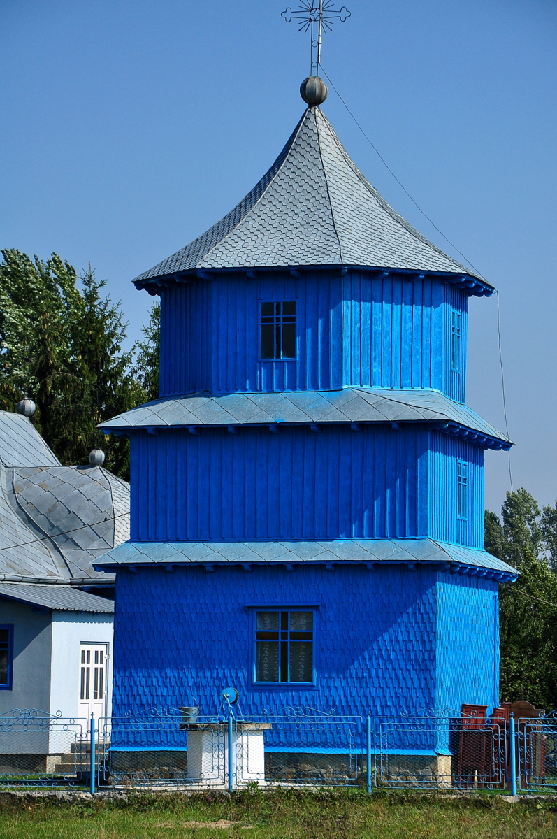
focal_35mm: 138
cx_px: 278
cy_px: 420
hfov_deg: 9.9
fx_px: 3211
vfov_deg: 14.9
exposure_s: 1/1250
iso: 400
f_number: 9
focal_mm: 92
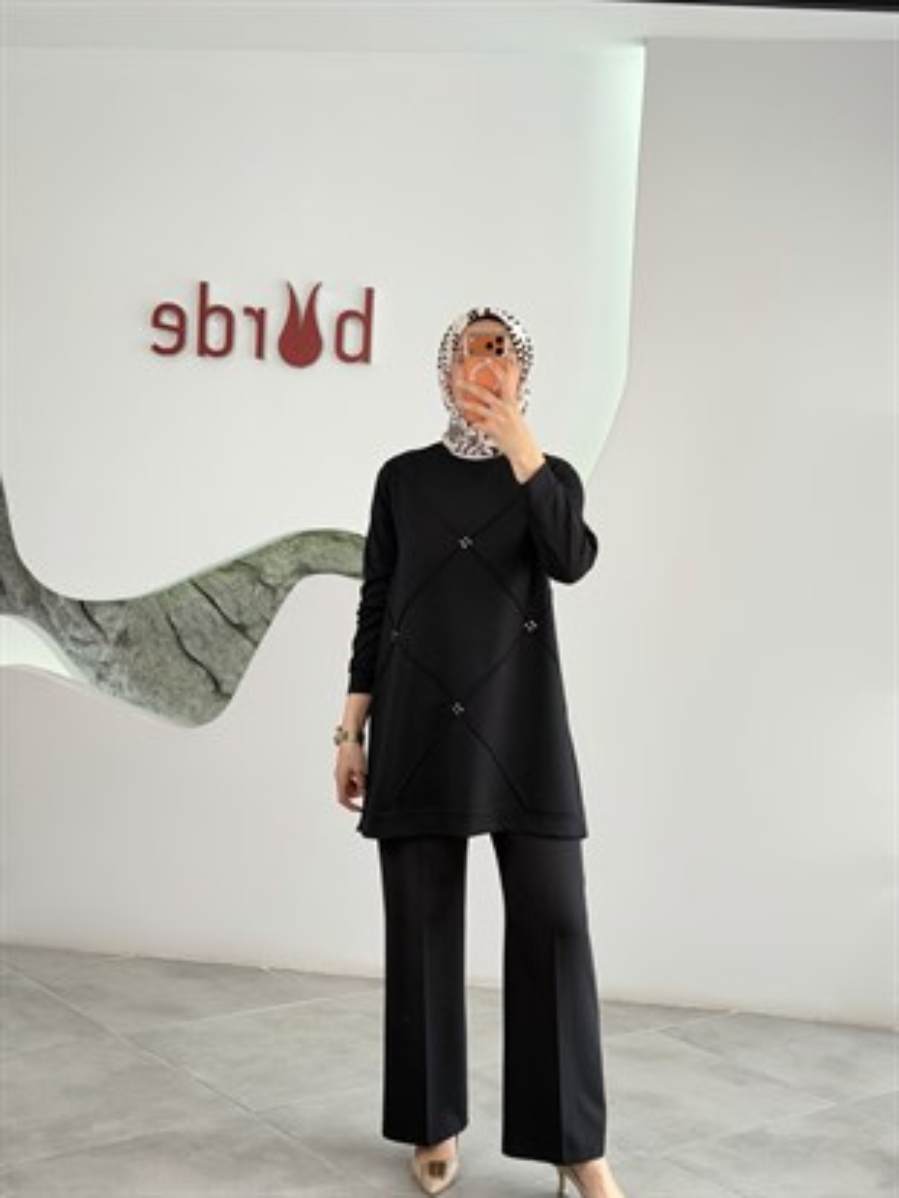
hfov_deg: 30.3
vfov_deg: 39.6
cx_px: 450
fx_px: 1661
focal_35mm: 48
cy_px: 599
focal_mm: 6.76
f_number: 1.78
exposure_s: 1/160
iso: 50
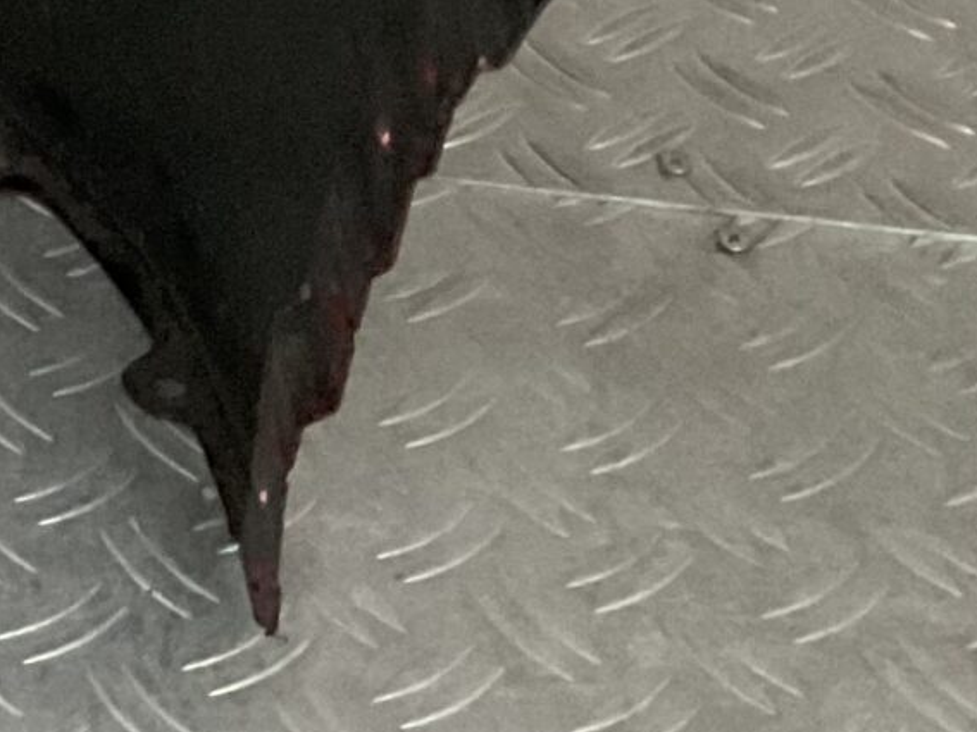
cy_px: -648
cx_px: -1161
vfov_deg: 10.5
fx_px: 3697
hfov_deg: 12.6
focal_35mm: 131
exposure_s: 1/25
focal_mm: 3
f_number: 1.8
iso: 250
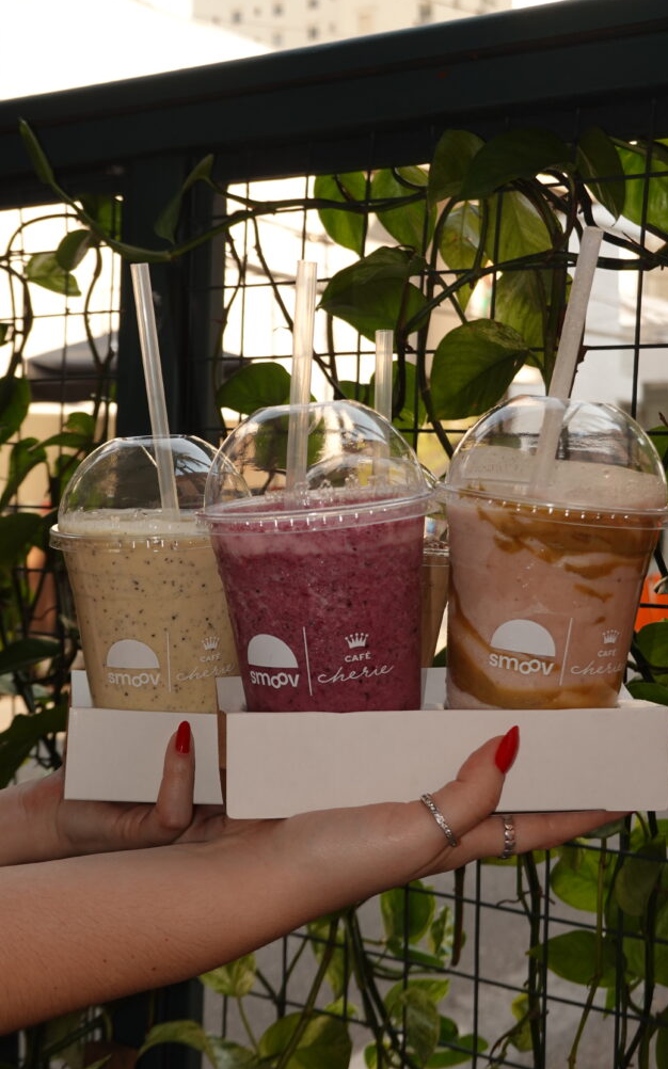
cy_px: 532
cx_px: 330
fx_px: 1457
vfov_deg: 40.3
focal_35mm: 50
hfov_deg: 25.8
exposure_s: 1/200
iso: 100
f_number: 4
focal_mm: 18.24
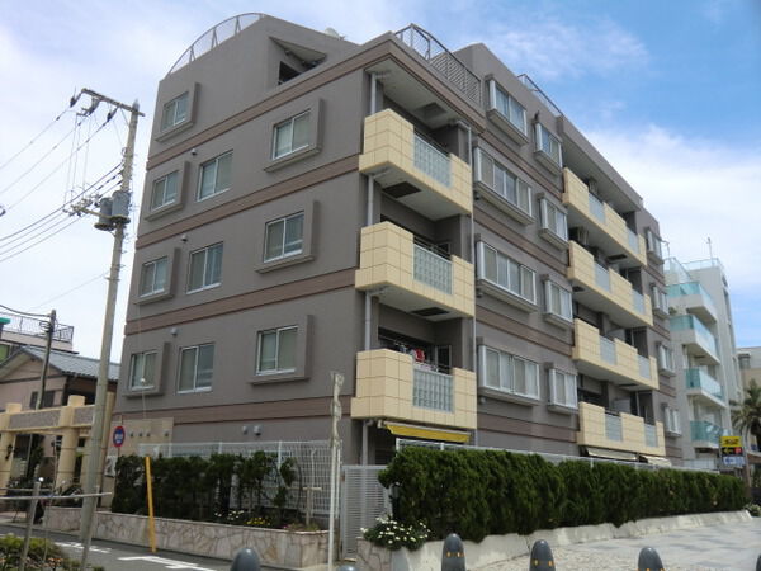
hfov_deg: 61.7
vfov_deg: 48.2
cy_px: 286
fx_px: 638
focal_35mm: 29
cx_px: 380
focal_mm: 5.2
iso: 64
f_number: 3.5
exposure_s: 1/1000
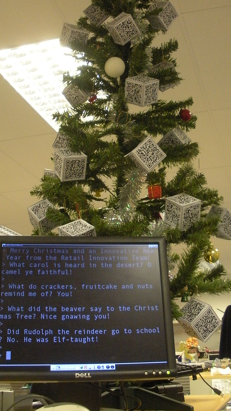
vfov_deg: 43.7
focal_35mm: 47
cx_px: 147
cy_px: 205
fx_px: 512
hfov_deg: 25.3
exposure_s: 1/18
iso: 400
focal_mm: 6.3
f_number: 3.5
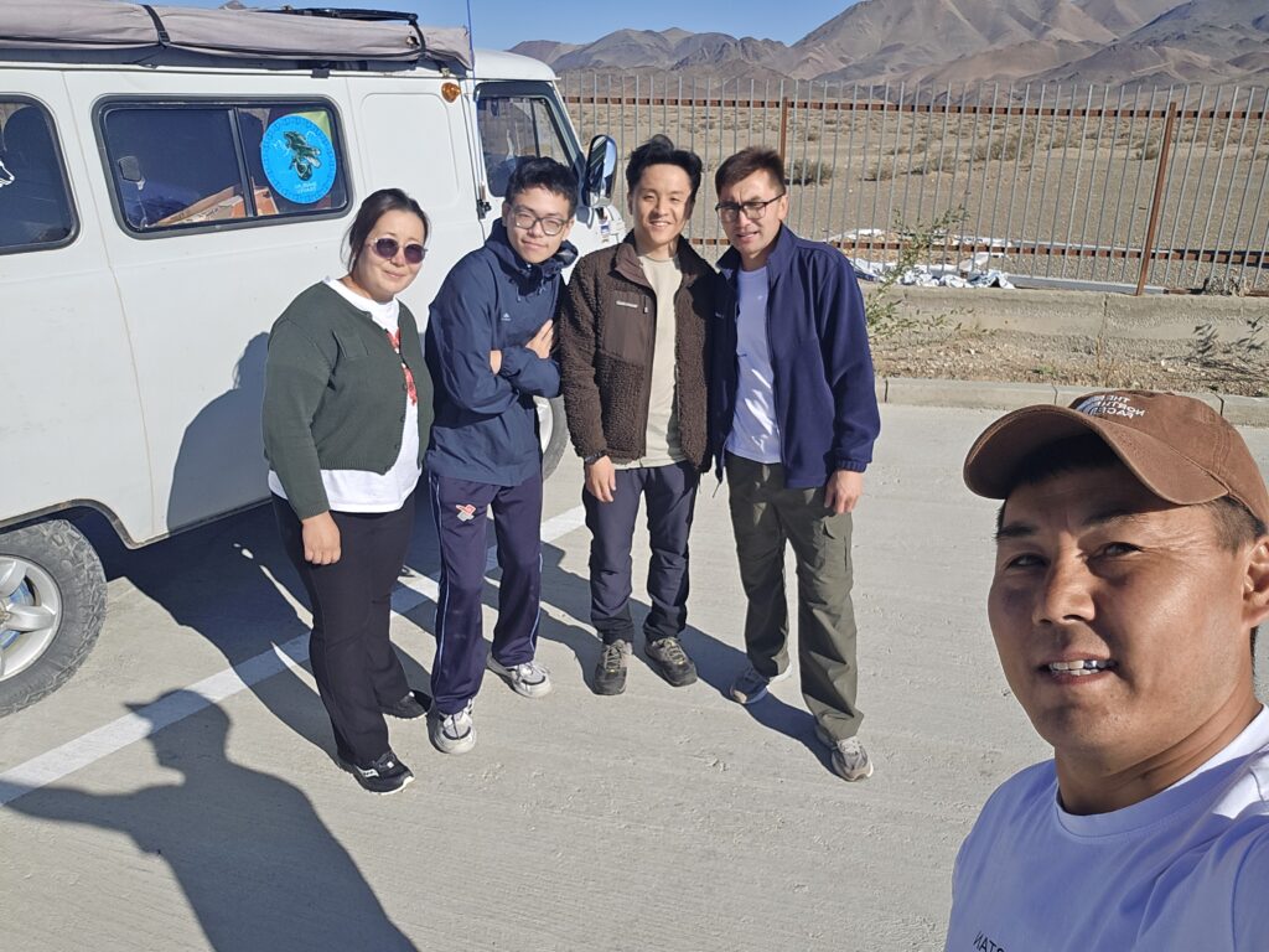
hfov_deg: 69.4
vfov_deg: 54.9
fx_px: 916
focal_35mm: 25
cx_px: 634
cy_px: 476
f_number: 2.2
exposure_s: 1/1027
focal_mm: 3.3
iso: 25
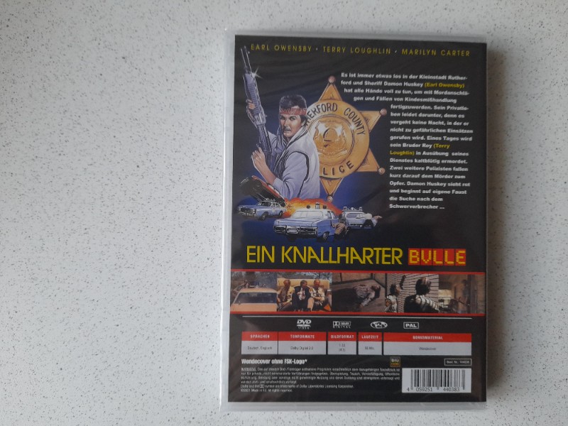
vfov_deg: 54.9
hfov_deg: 69.4
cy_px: 213
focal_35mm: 25
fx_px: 410
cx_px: 284
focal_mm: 4.6
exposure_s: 1/50
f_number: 2
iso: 320
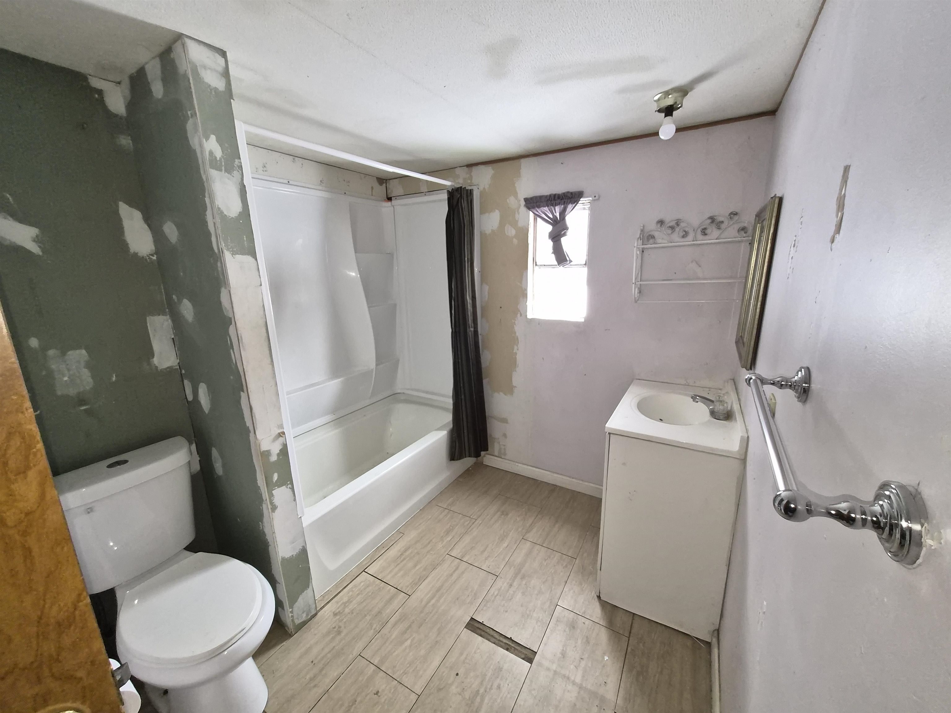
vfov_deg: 89.9
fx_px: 357
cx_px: 476
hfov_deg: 106.2
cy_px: 356
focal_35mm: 13
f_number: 2.2
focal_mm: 1.7
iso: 200
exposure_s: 1/60
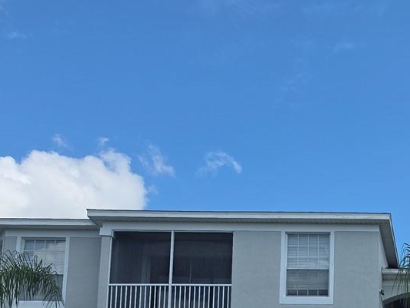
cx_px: 465
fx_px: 817
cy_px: 432
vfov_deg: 19.2
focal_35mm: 69
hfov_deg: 25.8
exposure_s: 1/942
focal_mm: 6.3
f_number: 1.7
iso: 12
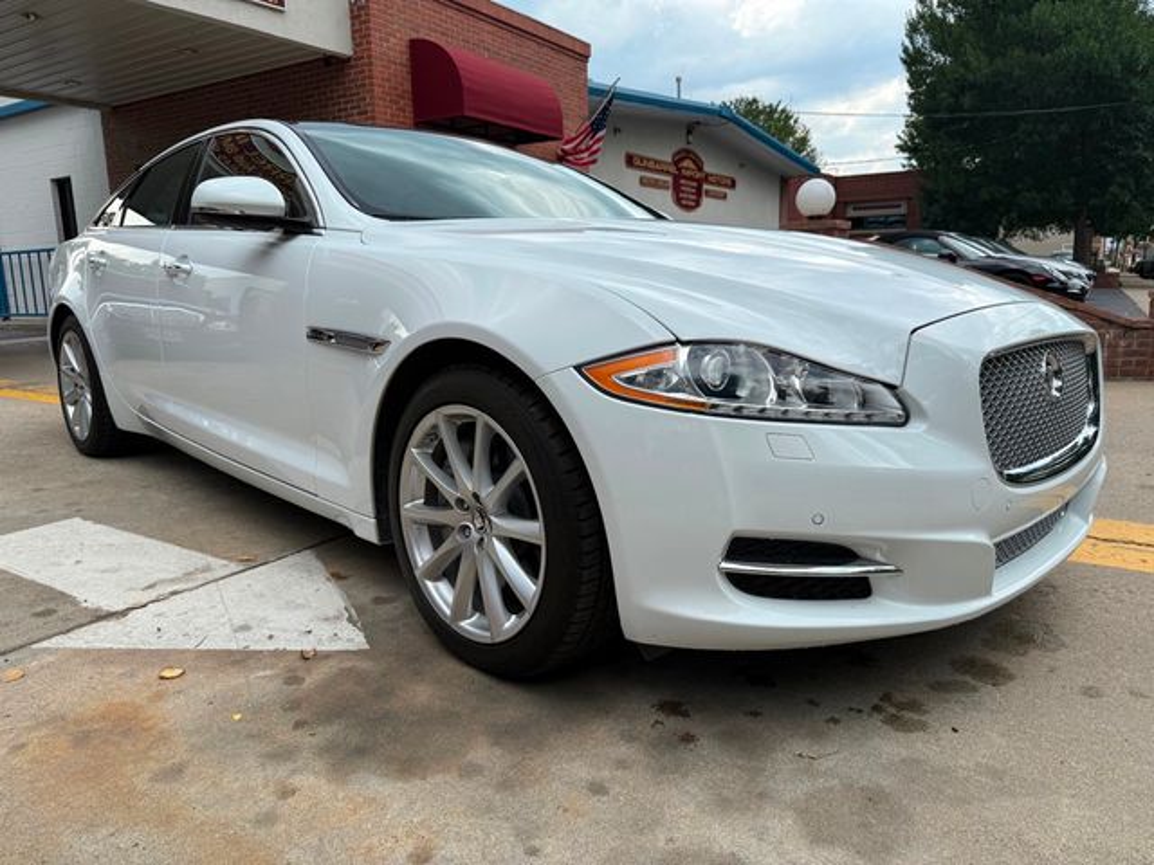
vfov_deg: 56.8
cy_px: 432
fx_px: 800
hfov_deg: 71.6
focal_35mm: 24
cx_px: 577
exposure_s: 1/1585
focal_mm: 6.76
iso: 80
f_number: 1.78
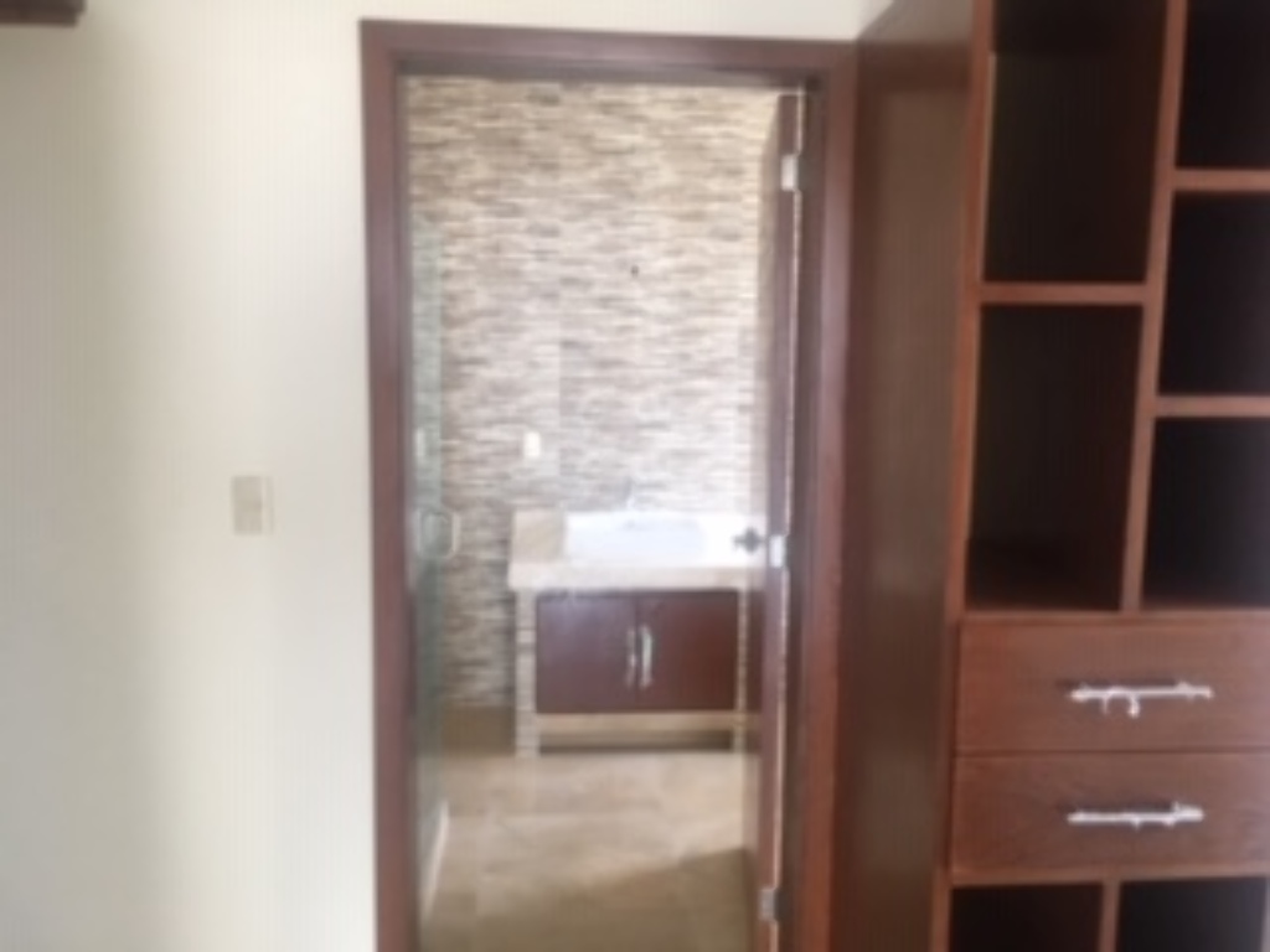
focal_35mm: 29
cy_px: 476
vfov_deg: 48.2
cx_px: 635
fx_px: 1064
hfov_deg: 61.7
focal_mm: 4.15
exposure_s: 1/30
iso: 80
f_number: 2.2
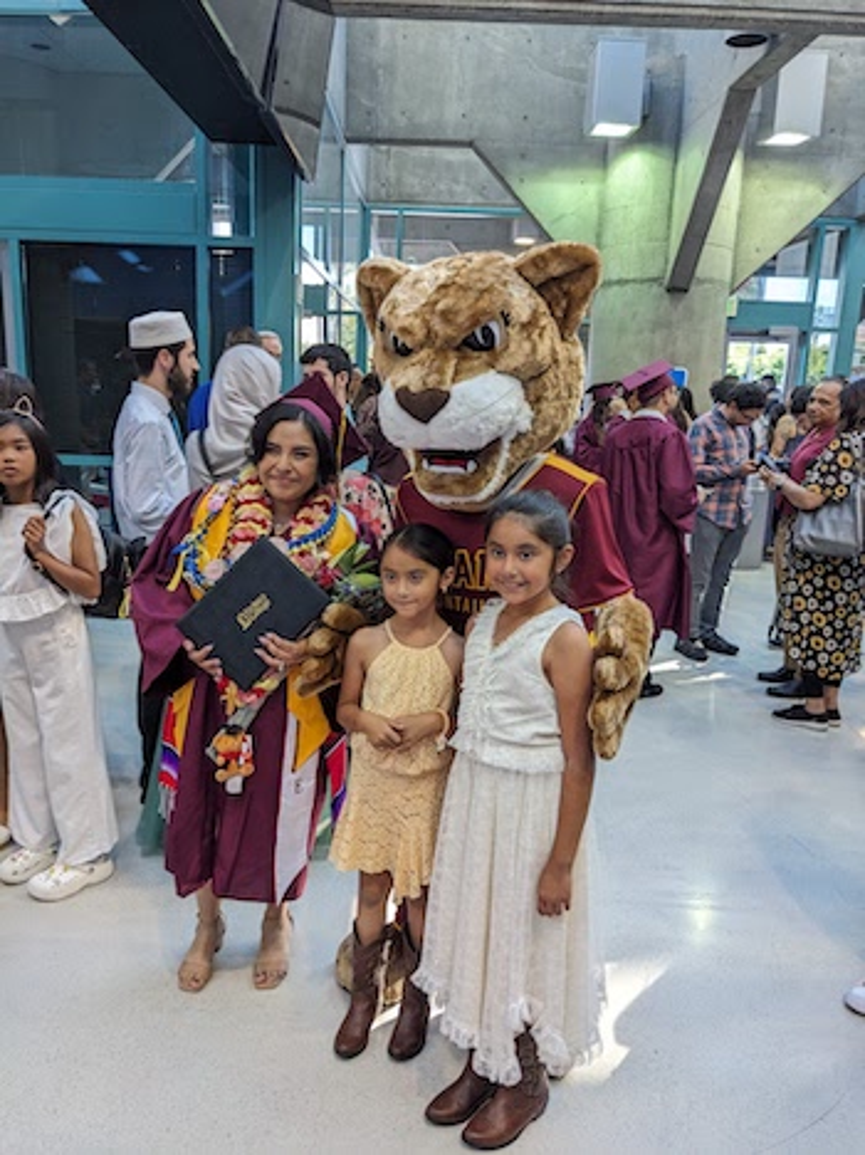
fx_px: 900
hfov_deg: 51.3
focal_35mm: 27
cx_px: 432
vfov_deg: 65.3
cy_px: 578
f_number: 1.73
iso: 48
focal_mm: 4.38
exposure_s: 1/24
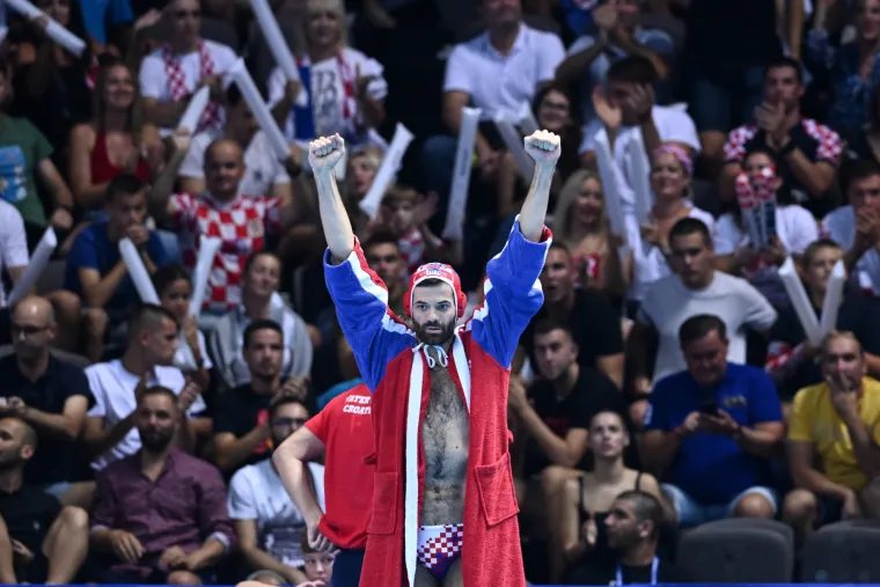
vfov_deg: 3.4
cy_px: 294
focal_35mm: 400
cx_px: 440
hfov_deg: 5.2
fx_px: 9779
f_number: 4
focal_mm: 400
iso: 4000
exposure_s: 1/1000
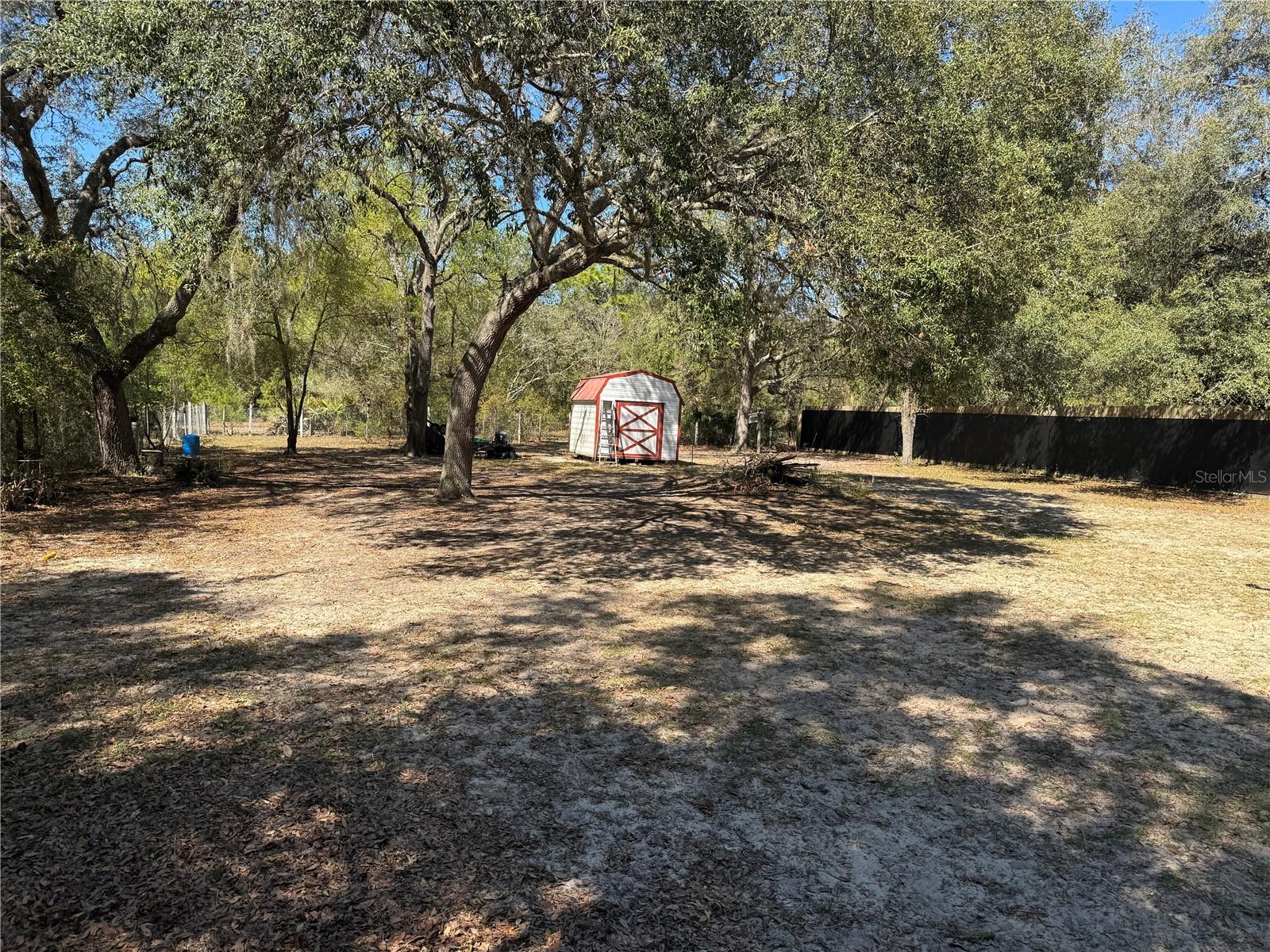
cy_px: 476
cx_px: 635
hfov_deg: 71.6
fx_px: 881
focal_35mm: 24
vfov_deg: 56.8
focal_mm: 6.76
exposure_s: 1/1456
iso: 80
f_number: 1.78
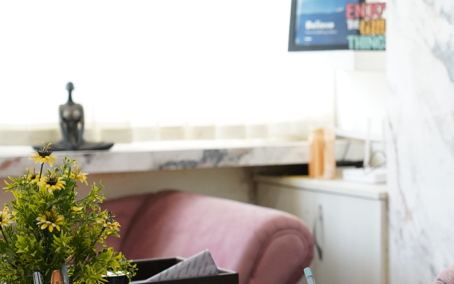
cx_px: 428
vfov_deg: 12.1
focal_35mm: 108
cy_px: 167
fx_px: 1336
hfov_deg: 18.9
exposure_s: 1/125
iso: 3200
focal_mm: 52
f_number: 5
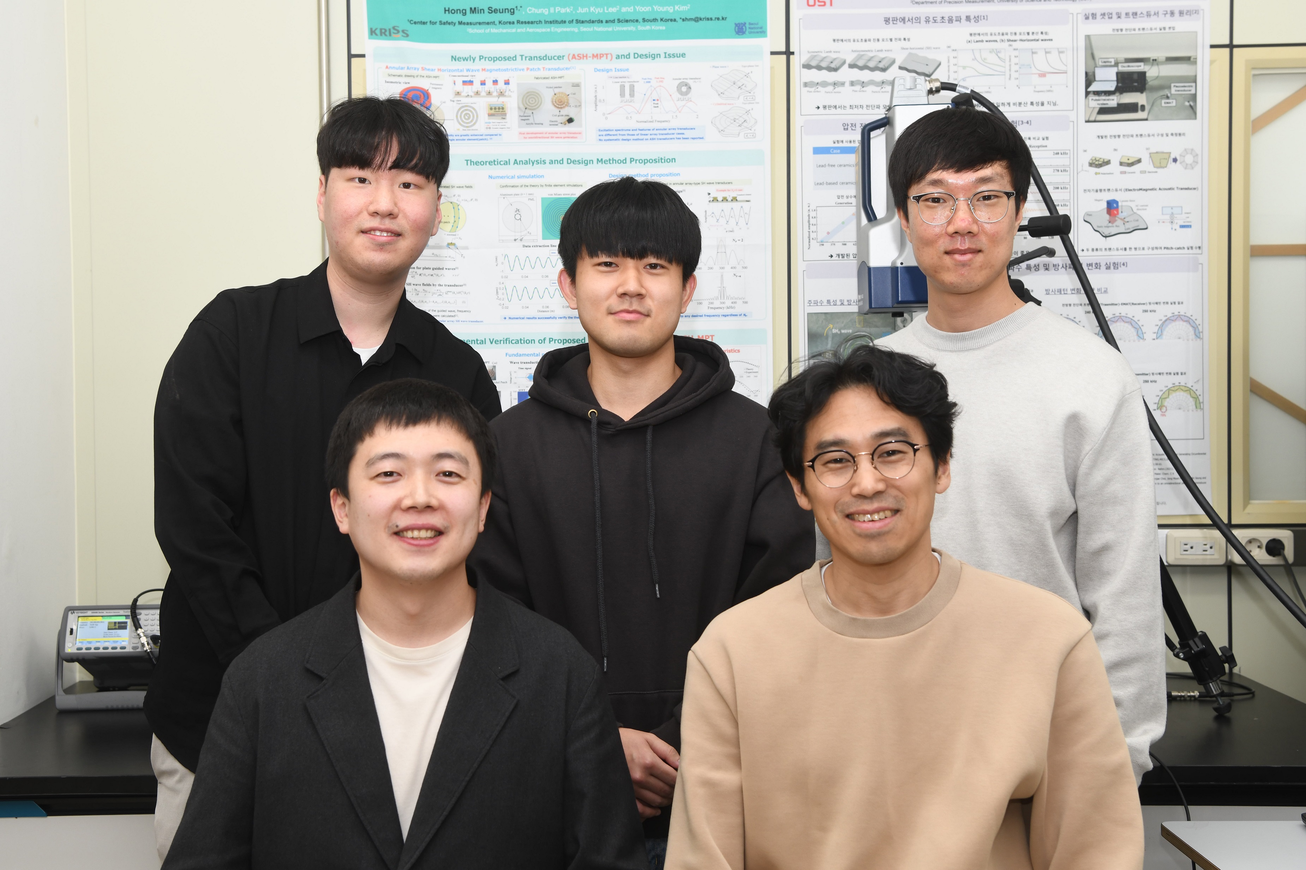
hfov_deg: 44.5
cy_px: 435
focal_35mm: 44
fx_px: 1596
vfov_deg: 30.5
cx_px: 653
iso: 400
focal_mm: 44
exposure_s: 1/60
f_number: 5.6
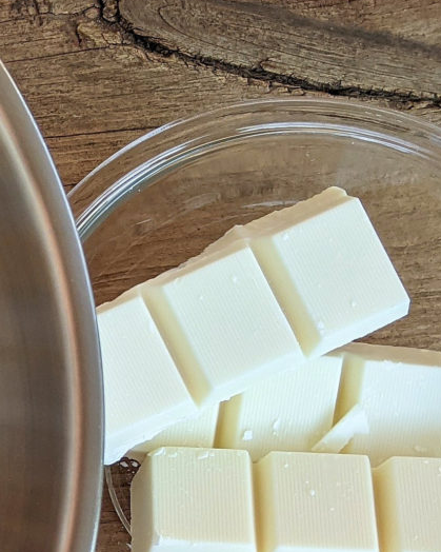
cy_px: 498
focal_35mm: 103
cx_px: -295
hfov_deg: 13.7
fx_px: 1681
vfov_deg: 18.3
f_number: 1.8
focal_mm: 4.44
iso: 51
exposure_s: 1/186
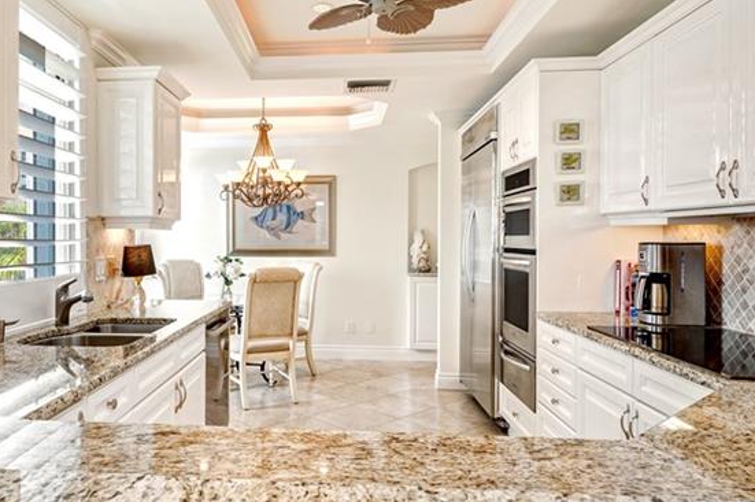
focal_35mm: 26
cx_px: 277
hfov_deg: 68.2
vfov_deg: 49.4
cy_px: 224
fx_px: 545
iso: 160
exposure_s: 1/8
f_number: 11
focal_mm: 14
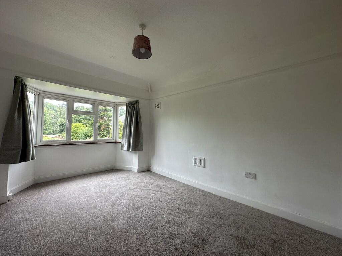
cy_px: 128
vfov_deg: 85.7
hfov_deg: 102.1
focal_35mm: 14
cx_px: 171
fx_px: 138
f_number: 2.2
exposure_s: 1/99
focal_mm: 2.22
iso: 64
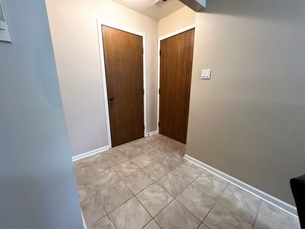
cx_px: 152
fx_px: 115
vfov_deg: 89.9
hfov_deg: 106.2
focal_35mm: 13
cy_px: 114
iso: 500
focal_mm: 1.57
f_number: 1.8
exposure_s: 1/60
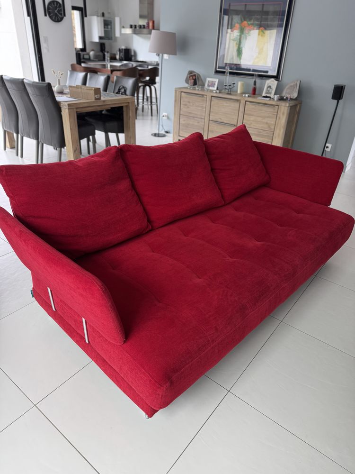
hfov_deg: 56.8
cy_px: 237
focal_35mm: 24
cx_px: 178
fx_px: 328
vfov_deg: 71.6
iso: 160
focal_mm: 6.76
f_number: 1.78
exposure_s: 1/121
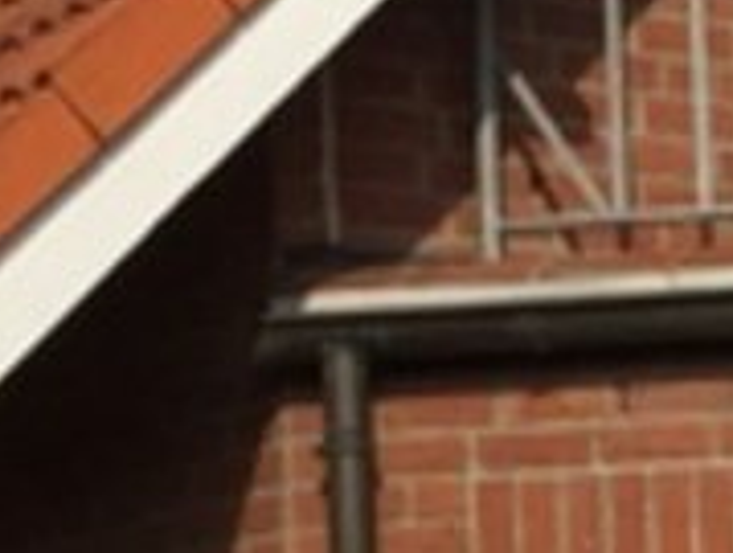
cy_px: 635
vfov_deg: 7.6
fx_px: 4116
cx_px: 1536
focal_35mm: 194
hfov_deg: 9.4
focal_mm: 4.15
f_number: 2.2
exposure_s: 1/3597
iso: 32
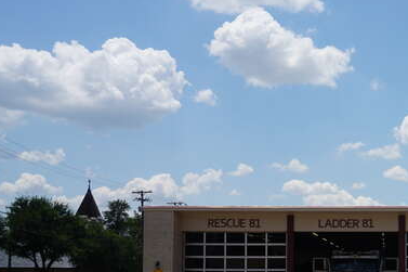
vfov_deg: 24.3
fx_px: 612
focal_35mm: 54
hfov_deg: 33.8
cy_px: 241
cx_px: 405
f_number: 11
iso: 100
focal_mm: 17
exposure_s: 1/250
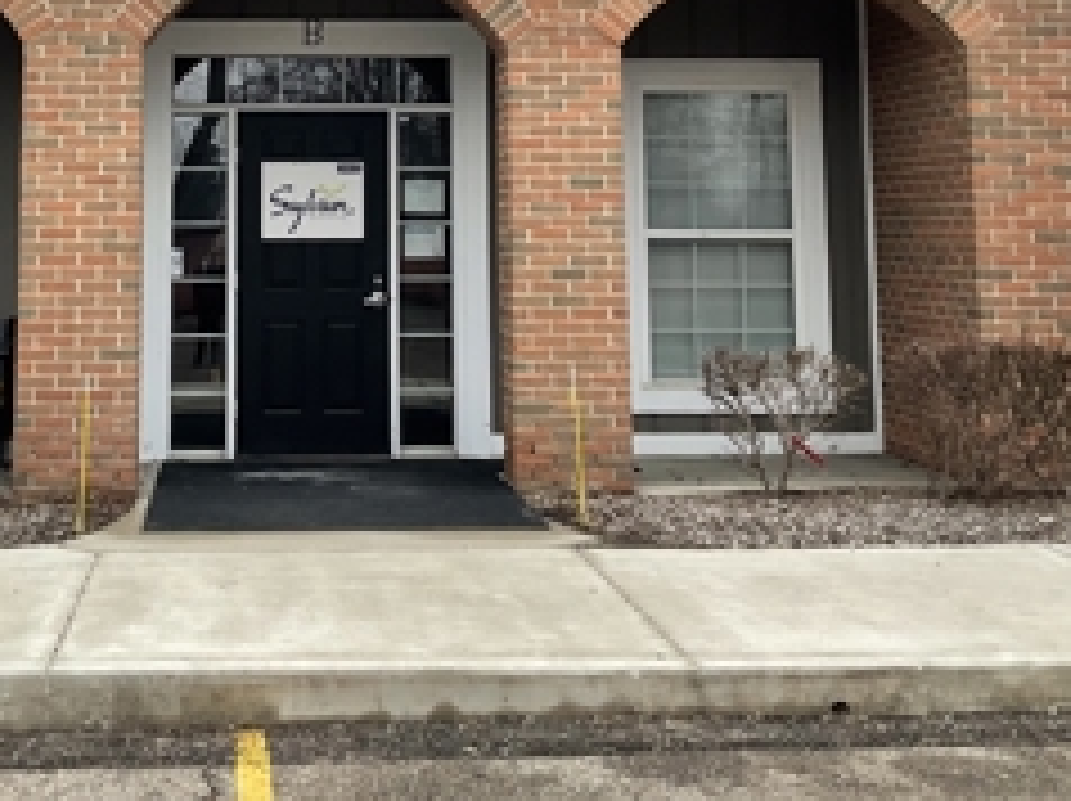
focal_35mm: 61
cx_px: 333
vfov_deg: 23.1
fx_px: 1885
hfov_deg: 31.4
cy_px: 11
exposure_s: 1/944
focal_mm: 3
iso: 16
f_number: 1.8
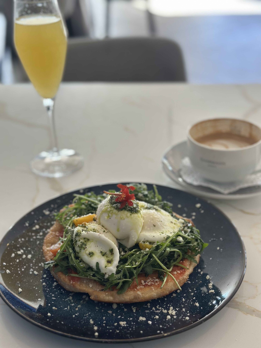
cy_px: 174
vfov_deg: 39.7
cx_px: 130
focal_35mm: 48
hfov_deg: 30.3
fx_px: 483
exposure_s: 1/147
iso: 80
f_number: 1.78
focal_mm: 6.86
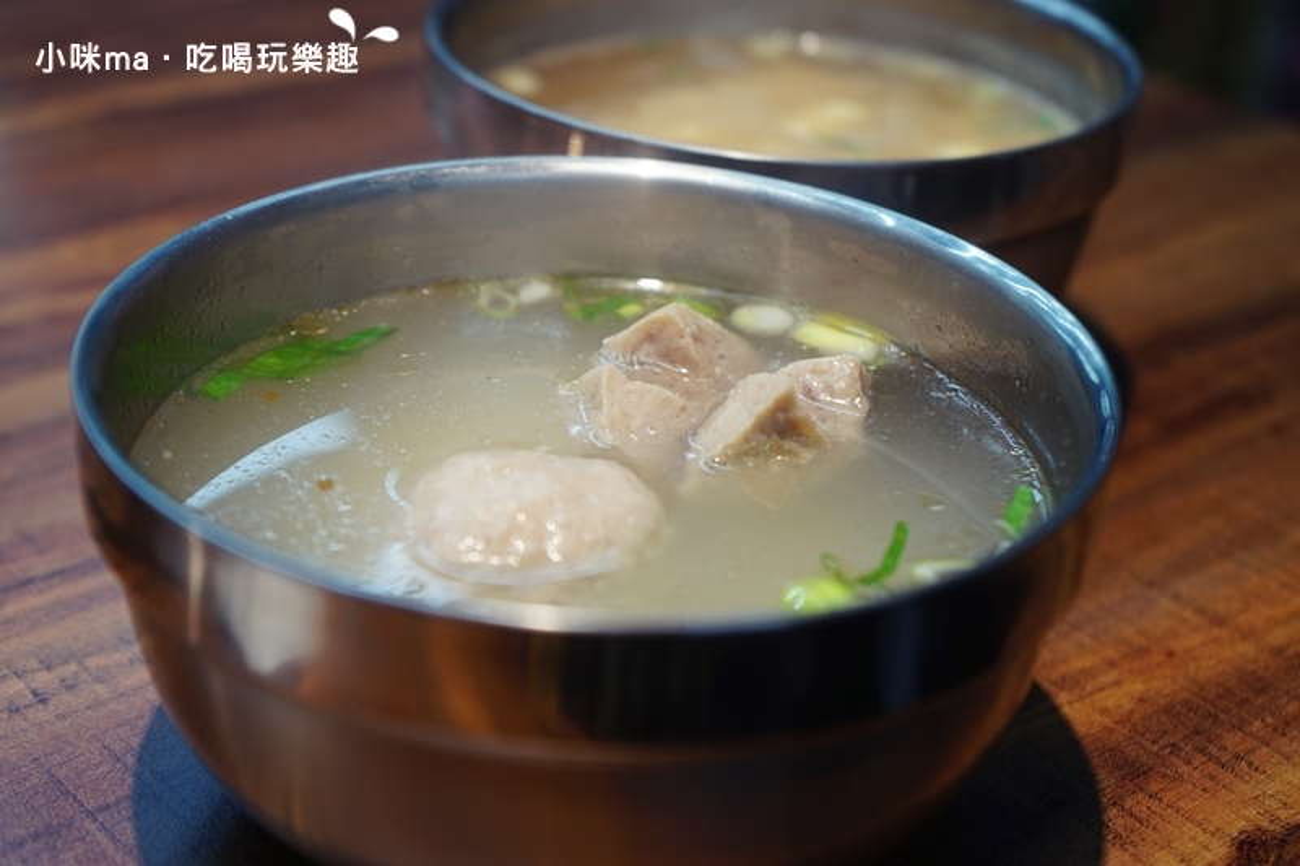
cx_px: 650
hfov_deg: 36.3
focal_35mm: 55
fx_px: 1986
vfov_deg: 24.6
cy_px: 433
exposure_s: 1/60
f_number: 5
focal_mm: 55
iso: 320
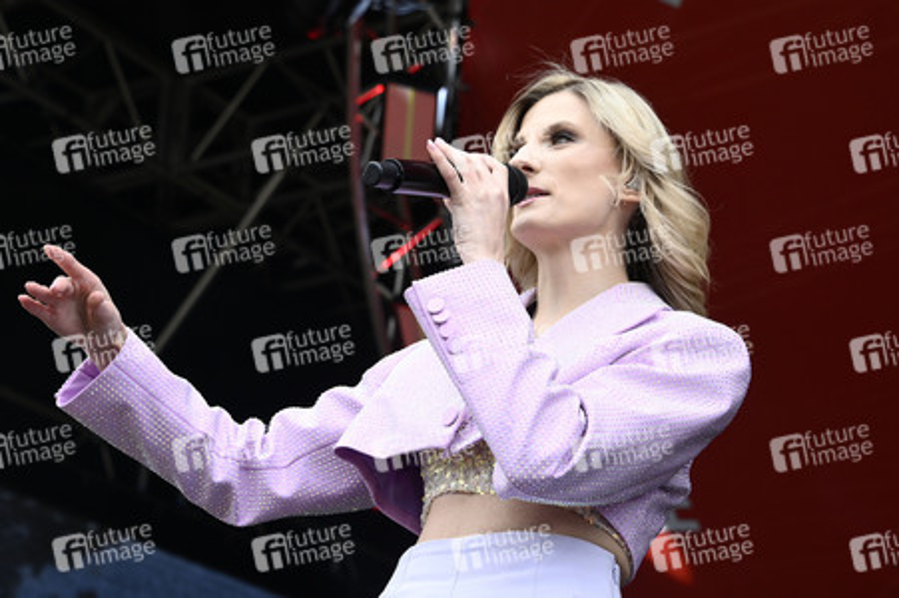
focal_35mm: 100
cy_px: 299
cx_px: 450
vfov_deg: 13.7
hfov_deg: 20.4
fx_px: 2495
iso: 500
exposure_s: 1/320
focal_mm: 100
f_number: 8
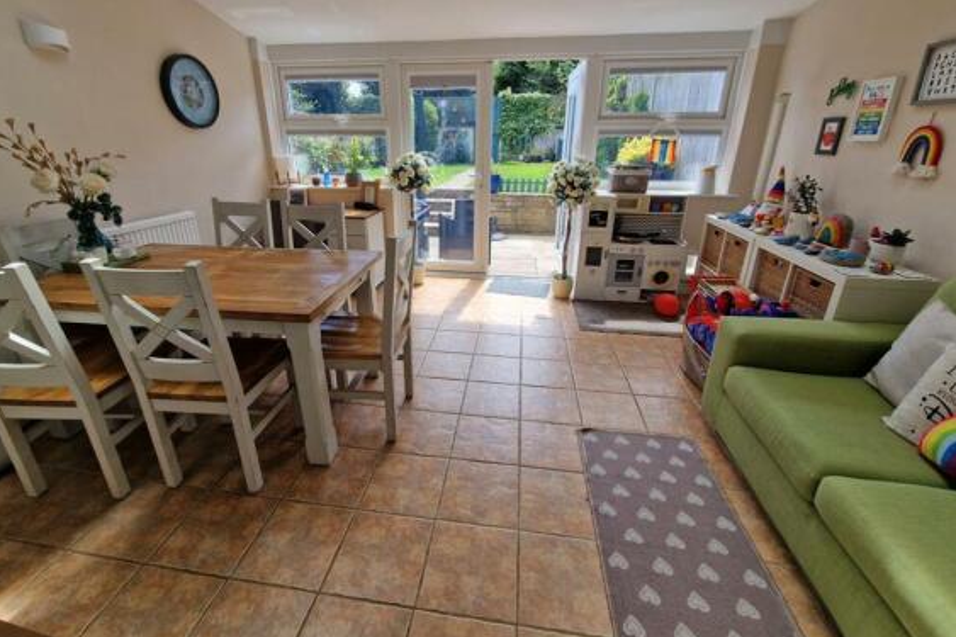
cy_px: 288
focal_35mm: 14
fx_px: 372
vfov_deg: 81.0
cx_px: 463
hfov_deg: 104.2
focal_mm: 2.2
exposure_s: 1/399
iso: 50
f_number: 2.2
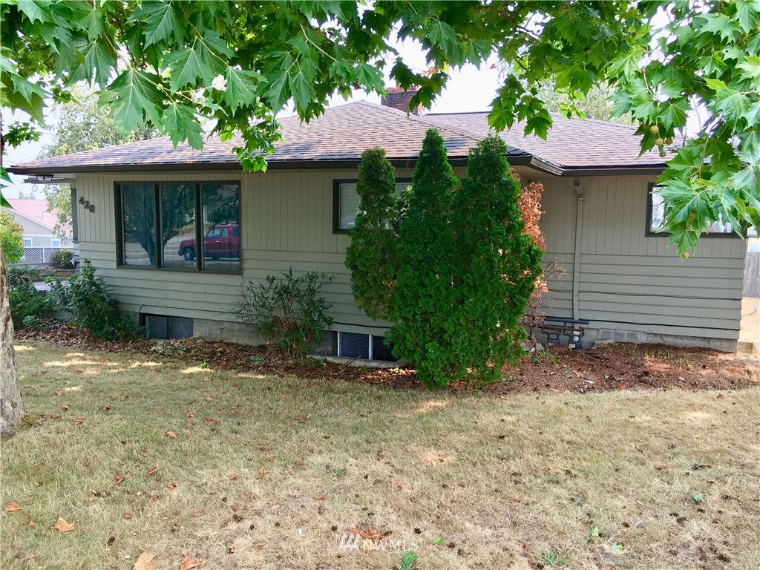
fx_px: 637
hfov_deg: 61.7
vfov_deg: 48.2
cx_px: 380
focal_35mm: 29
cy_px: 285
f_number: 2.2
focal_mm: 4.15
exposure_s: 1/202
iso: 25
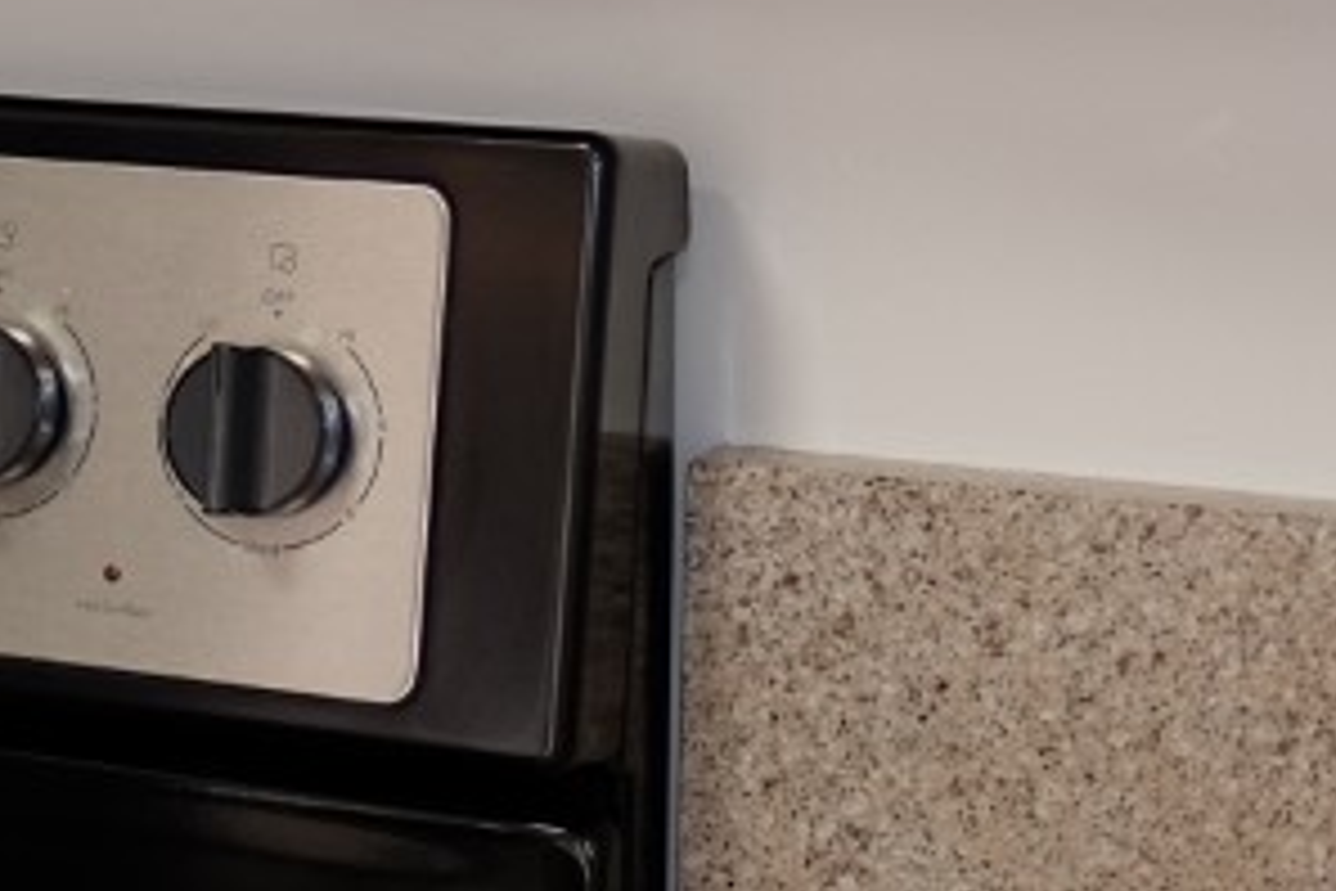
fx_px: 4861
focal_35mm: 131
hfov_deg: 14.3
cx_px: -823
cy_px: 54
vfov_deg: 10.4
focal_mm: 16
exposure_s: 1/70
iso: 200
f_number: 1.4
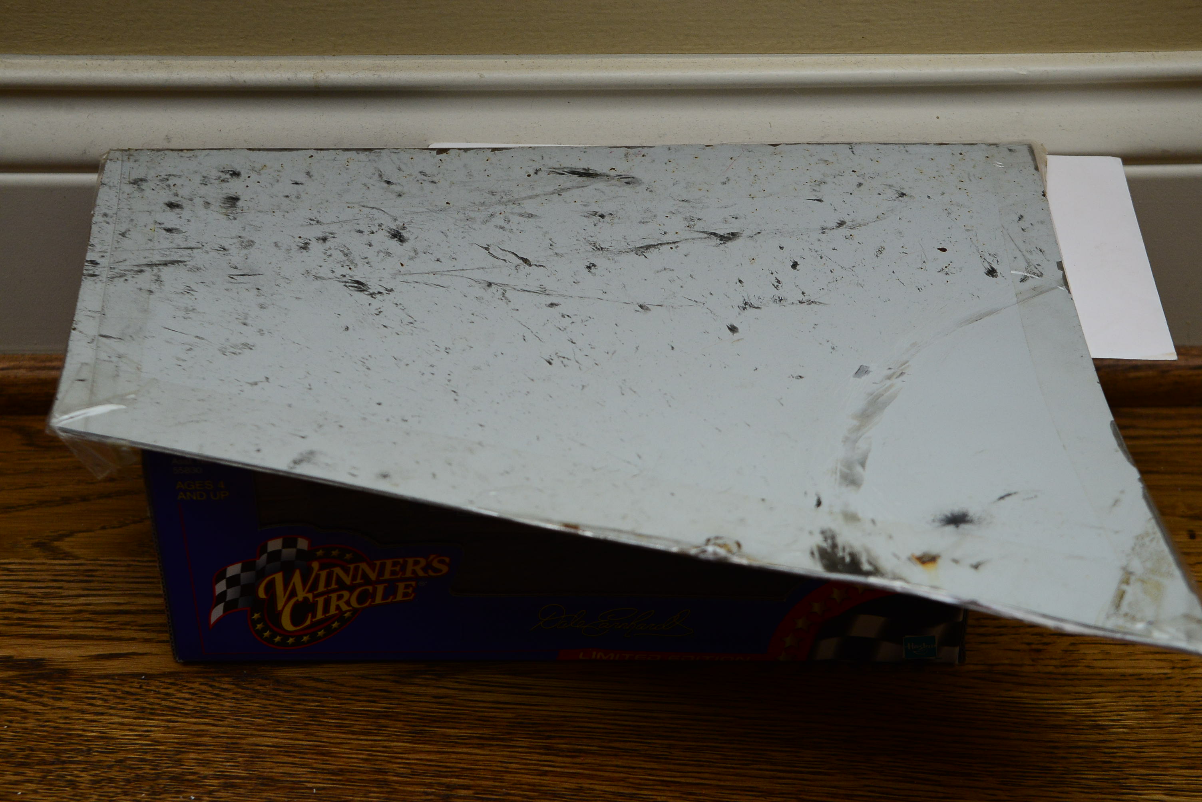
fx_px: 2171
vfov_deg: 20.9
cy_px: 401
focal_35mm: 65
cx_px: 601
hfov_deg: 30.9
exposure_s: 1/125
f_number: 9
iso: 2000
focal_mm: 65
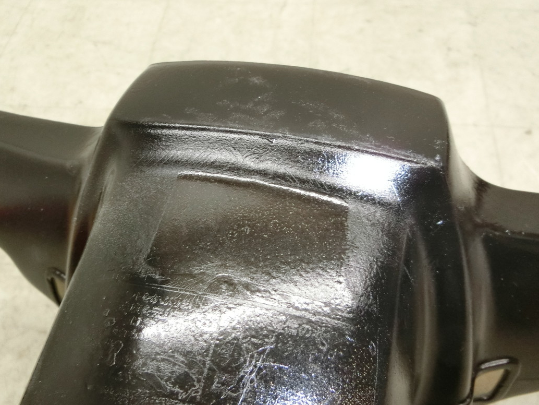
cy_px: 214
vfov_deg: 48.2
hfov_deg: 61.6
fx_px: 452
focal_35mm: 29
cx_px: 263
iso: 400
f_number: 3.5
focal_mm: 4.5
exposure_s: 1/60
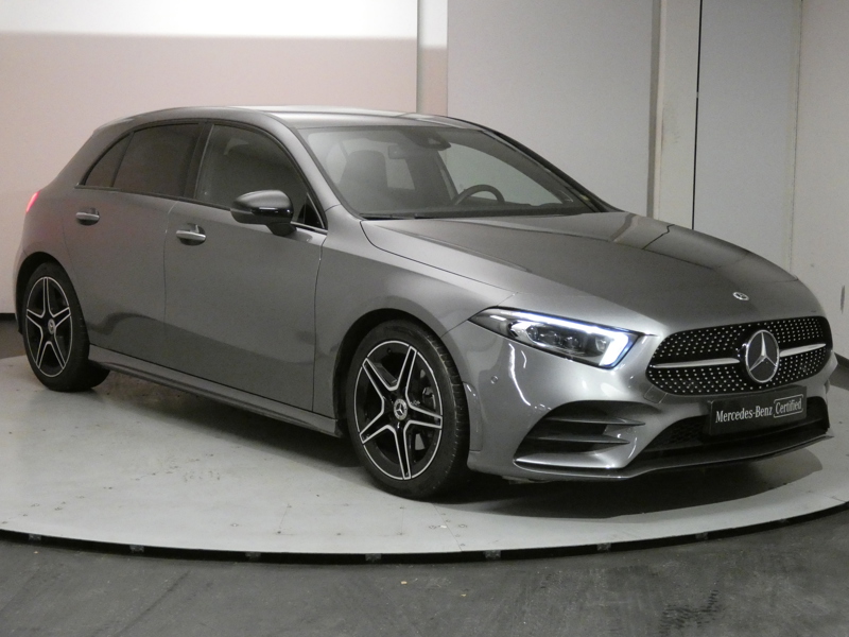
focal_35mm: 58
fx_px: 1423
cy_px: 318
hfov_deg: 33.2
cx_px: 424
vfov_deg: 25.2
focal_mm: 10.4
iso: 1600
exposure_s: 1/60
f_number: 4.1
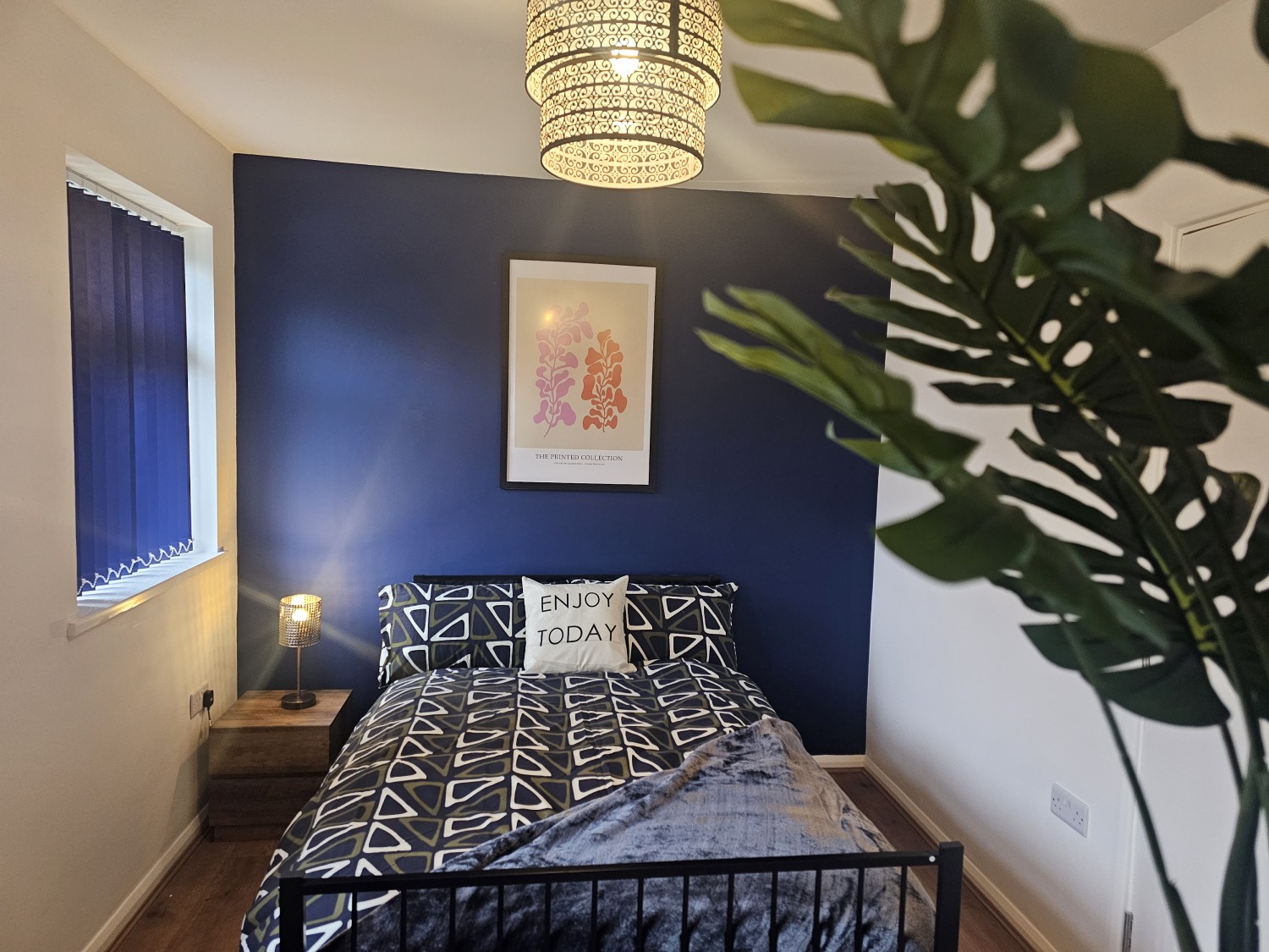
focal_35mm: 23
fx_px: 843
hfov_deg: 73.9
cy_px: 476
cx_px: 634
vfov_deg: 58.9
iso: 500
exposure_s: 1/33
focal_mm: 6.3
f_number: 1.7
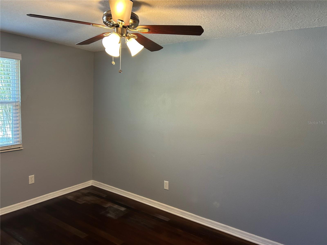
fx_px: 246
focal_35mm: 26
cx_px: 164
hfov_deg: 67.3
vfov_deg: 53.1
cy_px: 122
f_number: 1.5
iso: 100
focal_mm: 5.7
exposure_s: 1/60
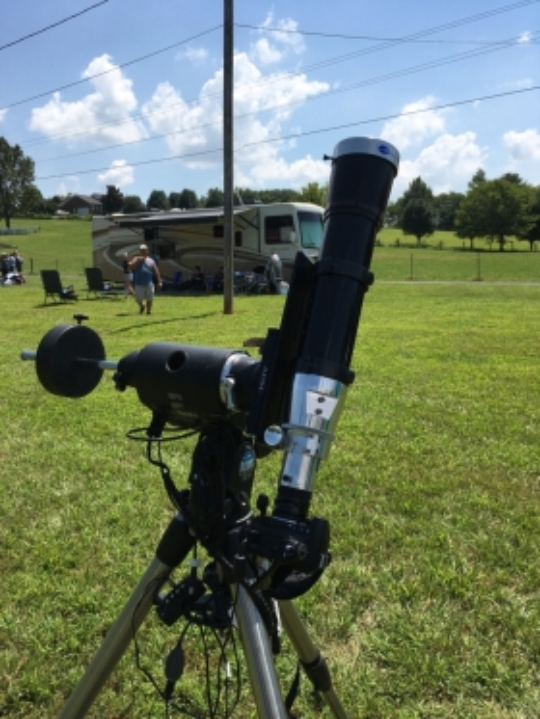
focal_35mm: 29
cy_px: 360
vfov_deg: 61.6
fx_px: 603
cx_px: 270
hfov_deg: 48.3
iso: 25
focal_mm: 4.15
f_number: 2.2
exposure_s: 1/793
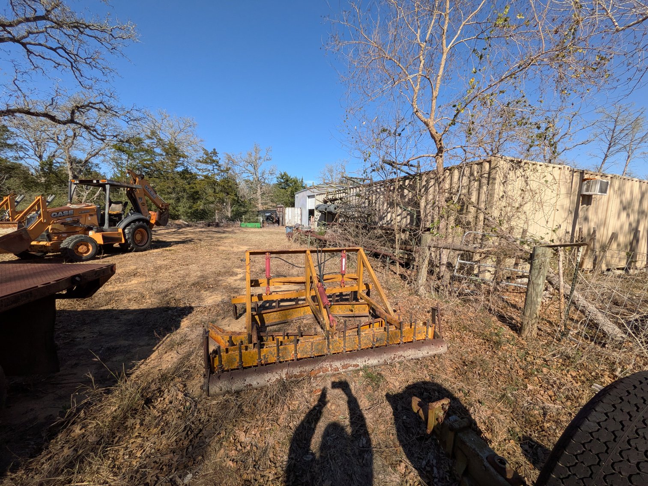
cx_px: 324
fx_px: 262
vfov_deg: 85.7
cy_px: 243
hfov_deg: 102.1
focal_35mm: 14
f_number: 2.2
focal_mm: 1.85
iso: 66
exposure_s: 1/1852
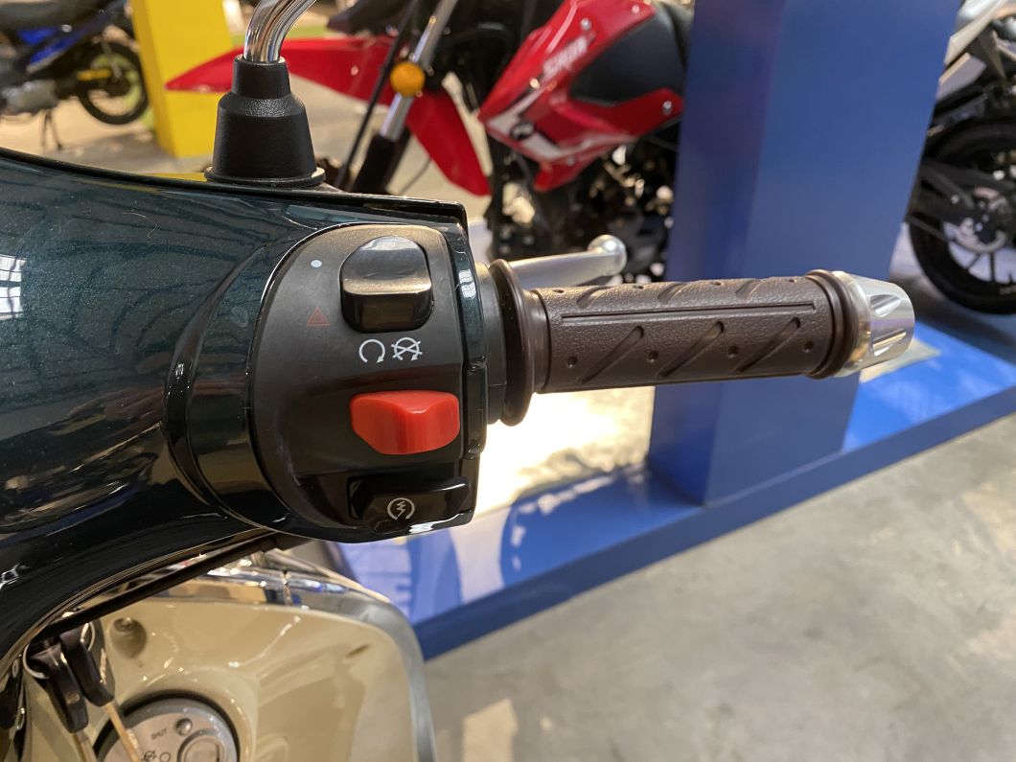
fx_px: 763
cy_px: 381
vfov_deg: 53.1
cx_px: 508
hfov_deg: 67.3
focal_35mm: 26
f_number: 1.8
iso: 320
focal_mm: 4.25
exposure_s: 1/50
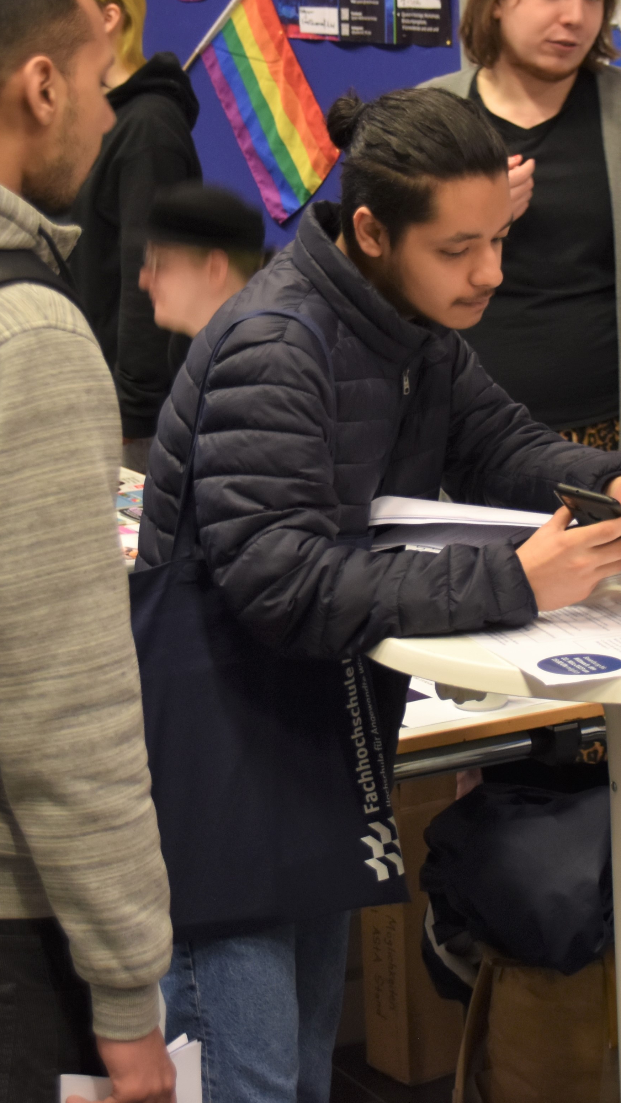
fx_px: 3249
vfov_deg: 19.3
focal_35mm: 111
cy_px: 438
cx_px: 312
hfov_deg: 10.9
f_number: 4.2
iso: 500
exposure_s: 1/30
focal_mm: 38
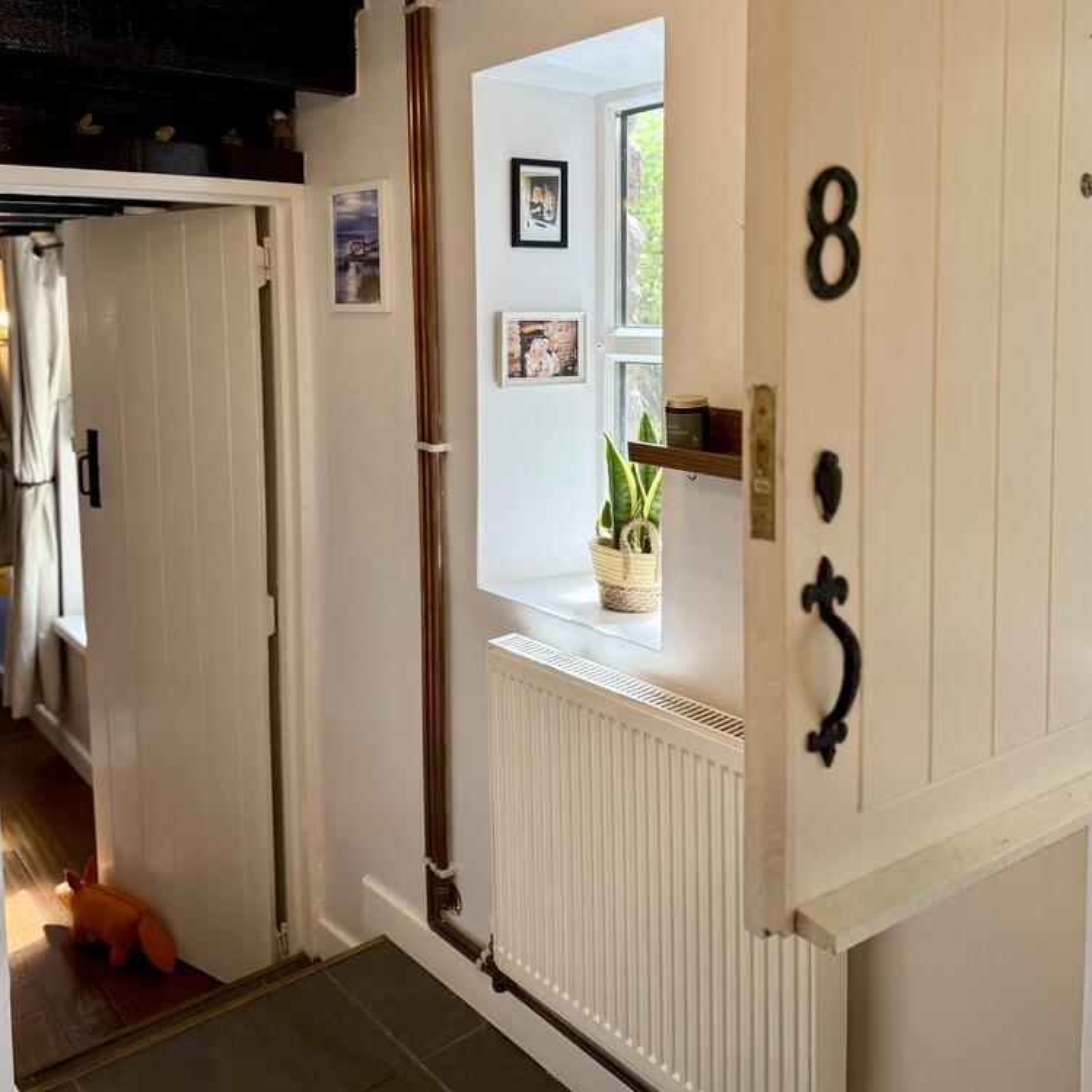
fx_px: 1035
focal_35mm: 29
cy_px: 370
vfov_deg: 54.6
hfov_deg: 55.6
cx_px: 558
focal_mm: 6.76
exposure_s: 1/230
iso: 125
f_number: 1.78
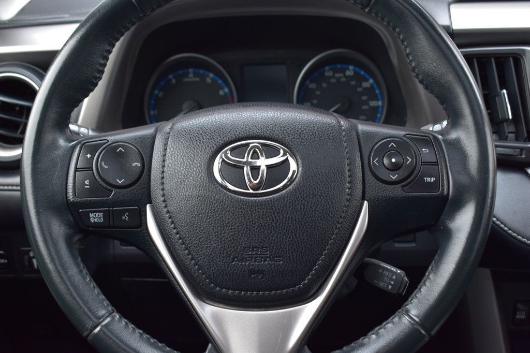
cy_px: 176
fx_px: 706
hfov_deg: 41.1
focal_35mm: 48
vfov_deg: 28.1
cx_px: 265
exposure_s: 1/15
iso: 400
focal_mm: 32
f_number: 6.3
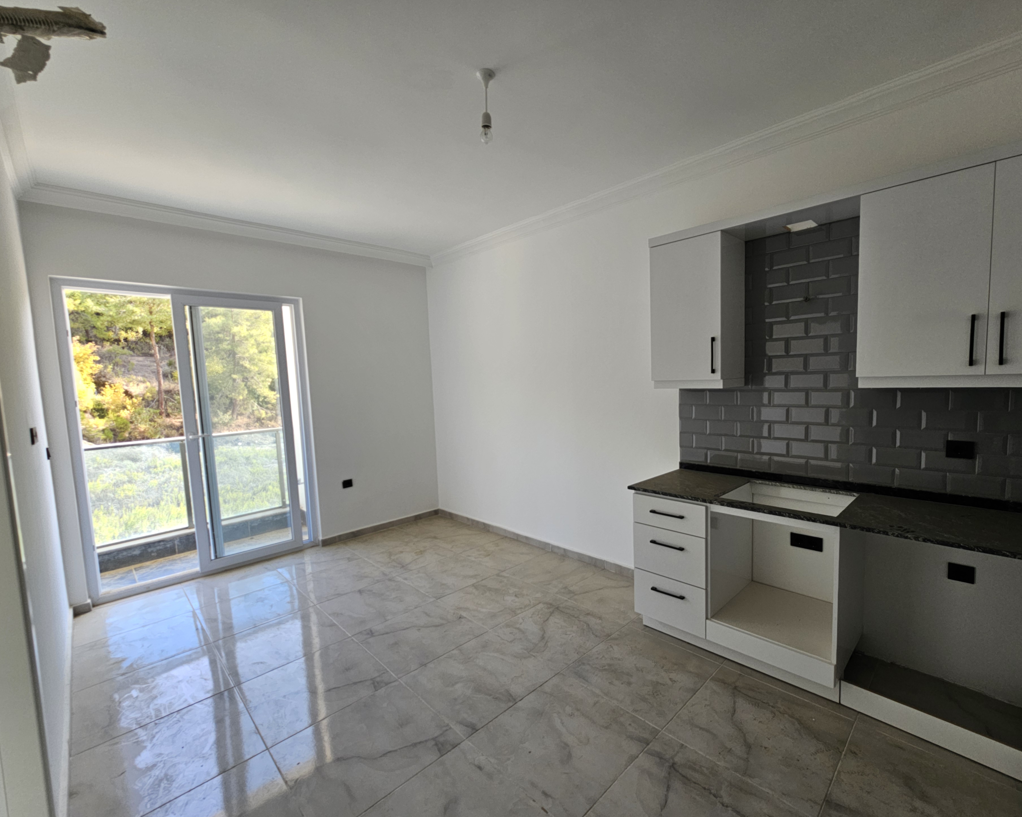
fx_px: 423
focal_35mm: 14
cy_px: 410
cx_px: 551
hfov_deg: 100.5
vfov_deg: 88.0
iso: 80
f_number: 2.2
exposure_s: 1/201
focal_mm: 2.2
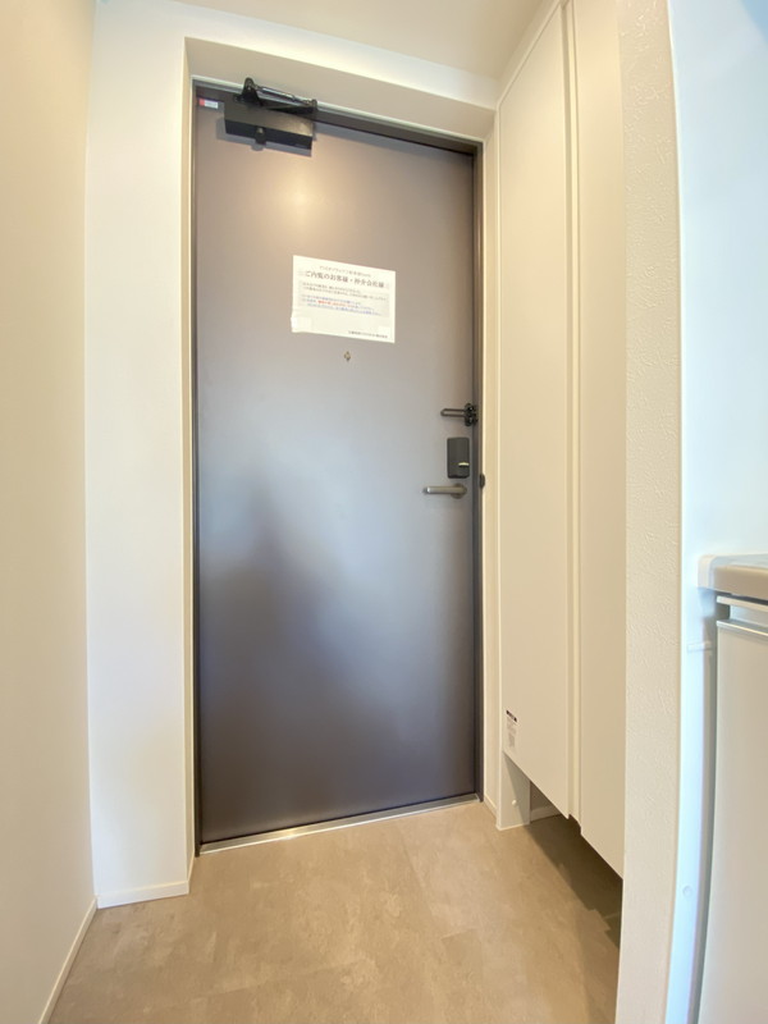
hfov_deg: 89.9
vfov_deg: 106.2
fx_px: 385
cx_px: 384
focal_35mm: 13
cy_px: 512
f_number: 2.4
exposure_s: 1/33
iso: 640
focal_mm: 1.54
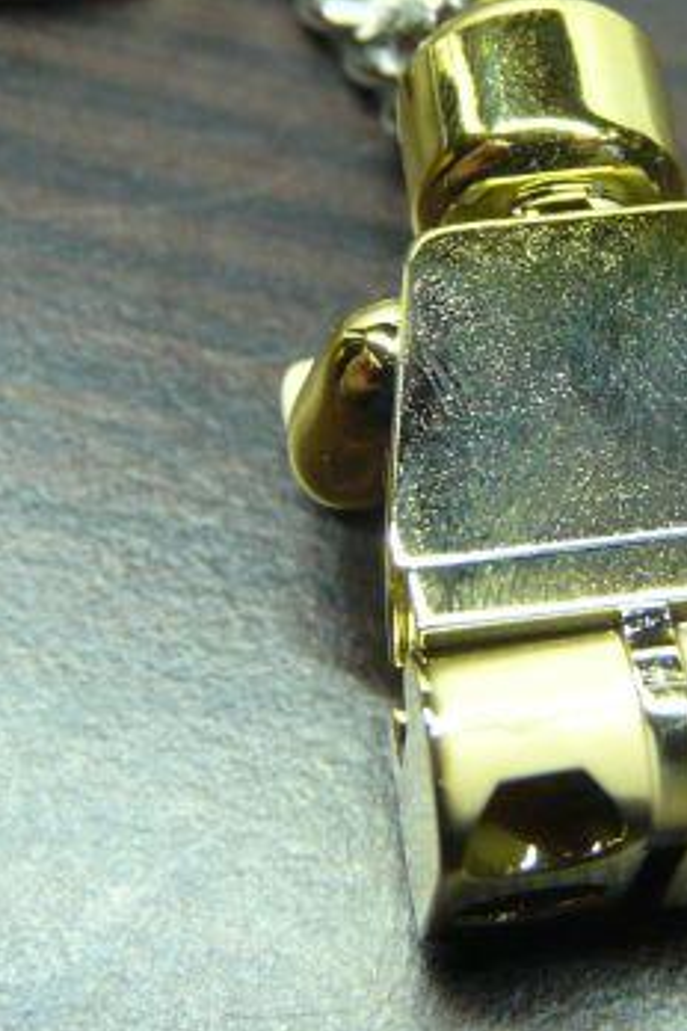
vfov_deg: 29.8
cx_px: 604
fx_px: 1918
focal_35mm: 67
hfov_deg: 20.0
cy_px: 317
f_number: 2.8
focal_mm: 4.6
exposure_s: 1/30
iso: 200
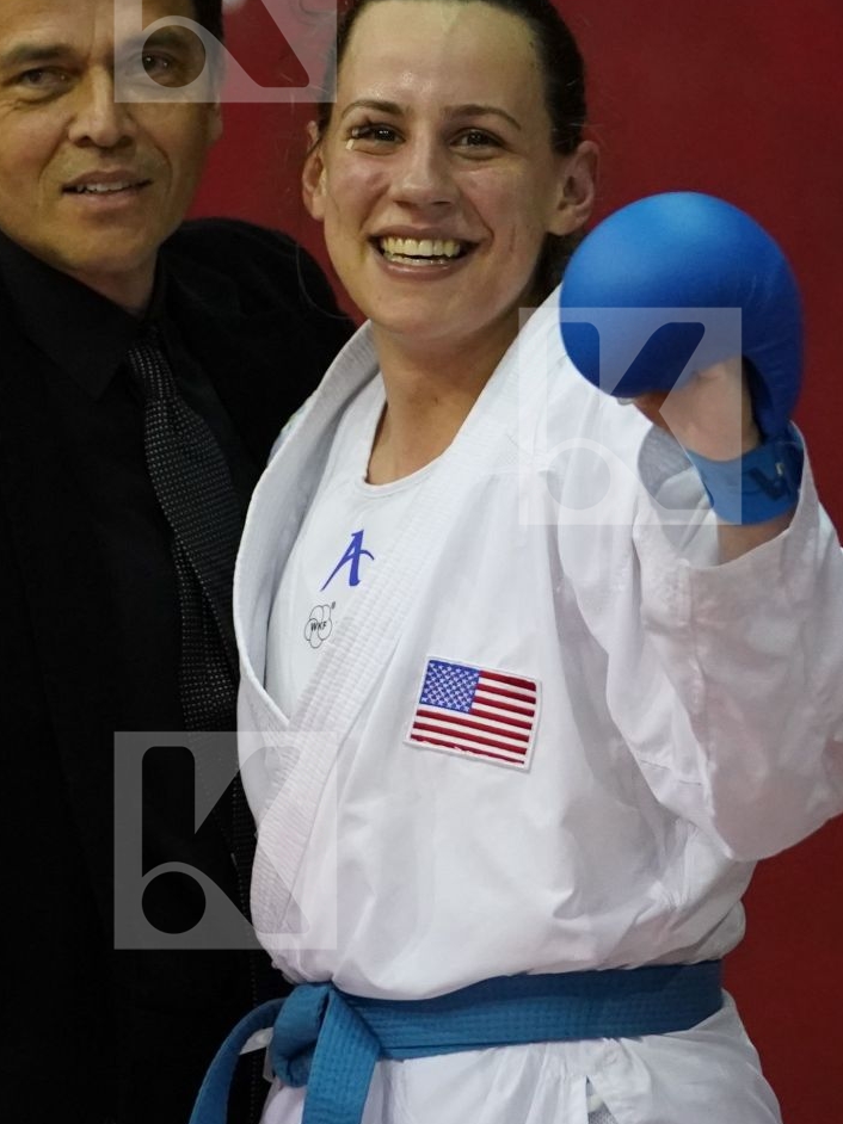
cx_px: 226
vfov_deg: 4.4
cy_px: 416
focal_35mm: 452
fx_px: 14683
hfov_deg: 3.3
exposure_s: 1/250
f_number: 2.8
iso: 5000
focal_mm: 164
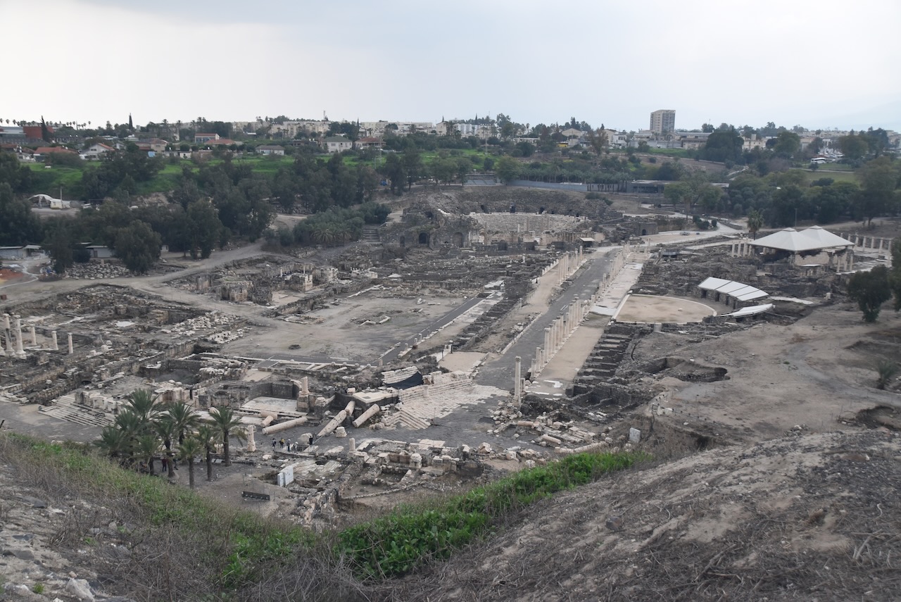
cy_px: 301
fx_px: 826
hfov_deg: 57.2
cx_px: 450
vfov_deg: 40.0
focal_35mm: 33
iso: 400
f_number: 7.1
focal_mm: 22
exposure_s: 1/200
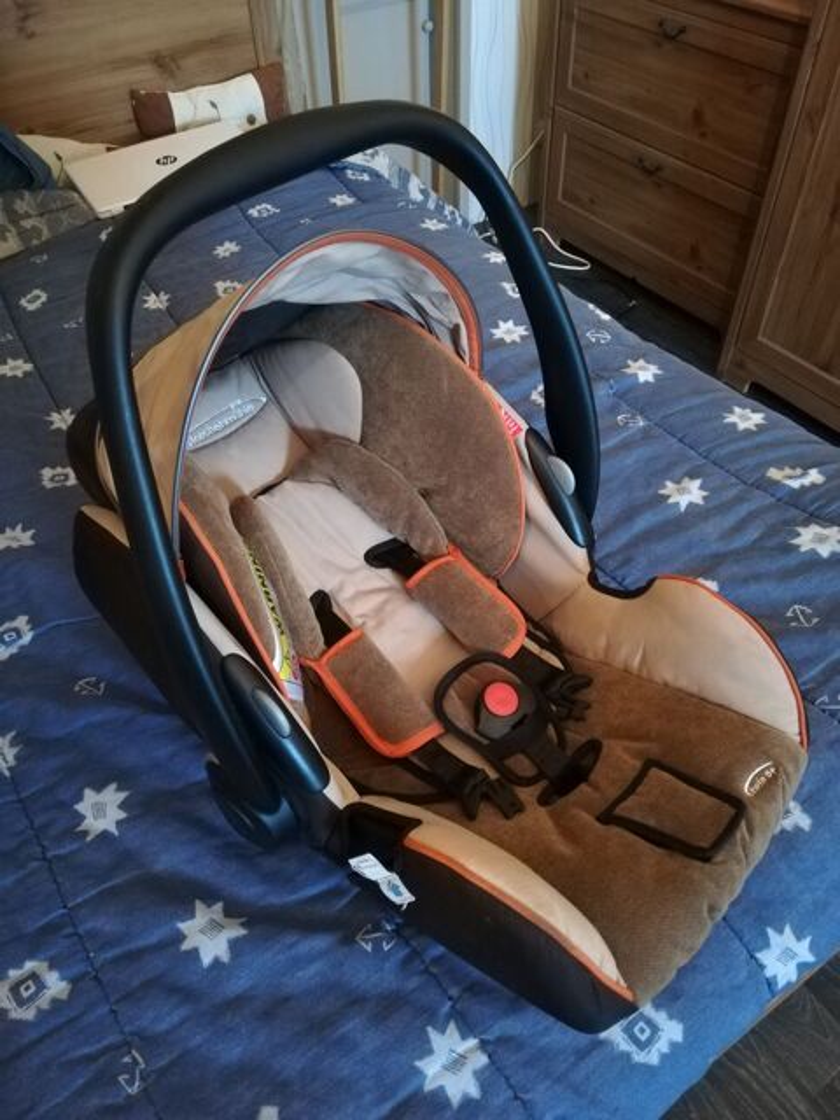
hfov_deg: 51.4
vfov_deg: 65.3
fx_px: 874
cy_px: 560
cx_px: 420
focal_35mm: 27
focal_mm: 3.81
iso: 1600
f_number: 2.2
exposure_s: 1/12.5
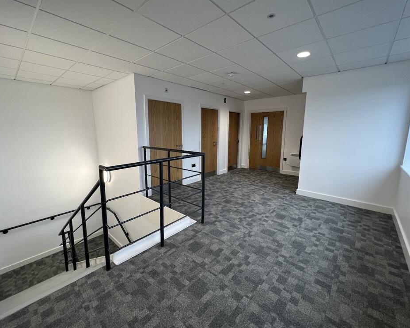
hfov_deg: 100.7
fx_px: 170
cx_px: 198
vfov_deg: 87.9
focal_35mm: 14
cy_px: 159
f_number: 1.8
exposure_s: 1/100
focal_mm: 1.57
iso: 125
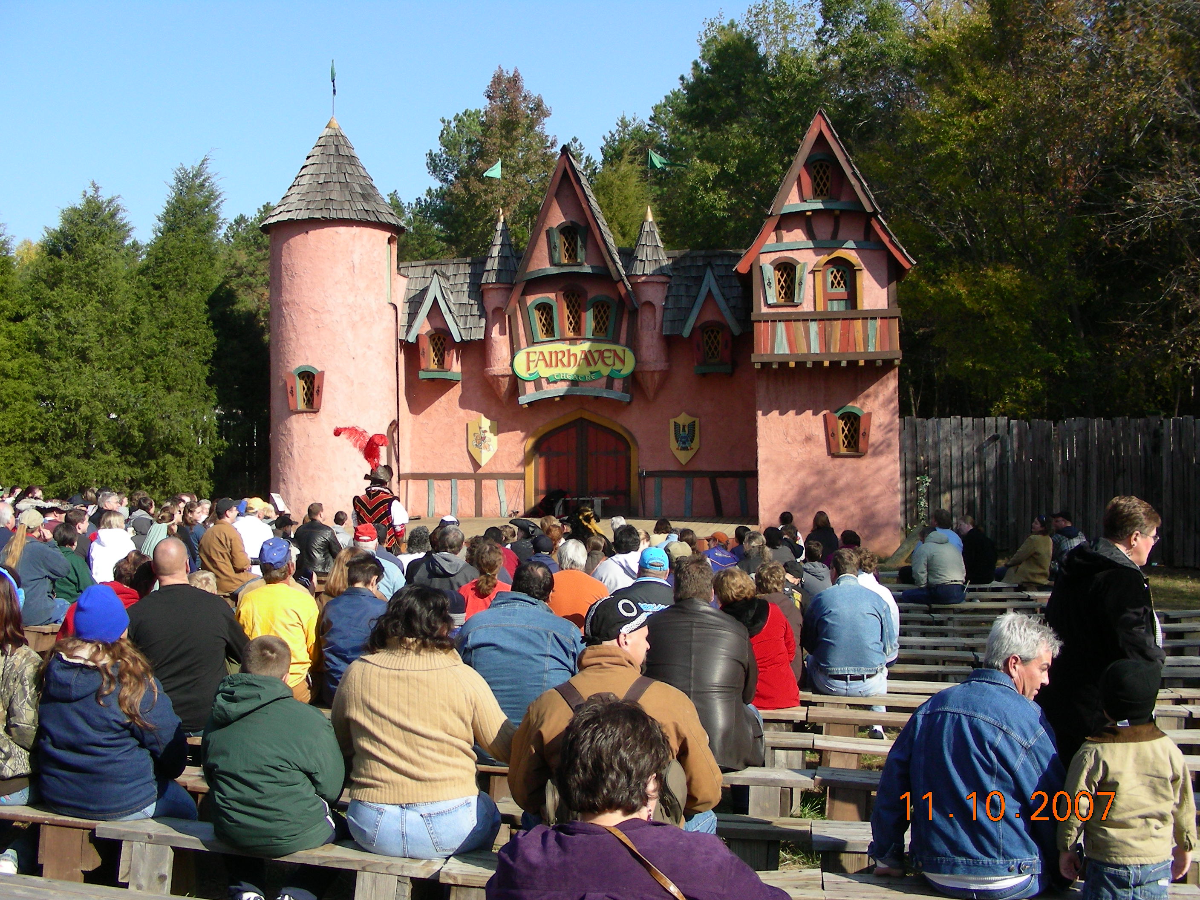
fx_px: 1317
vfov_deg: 37.7
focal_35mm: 38
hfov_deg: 49.0
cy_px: 450
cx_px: 600
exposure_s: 1/455
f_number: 4
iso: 50
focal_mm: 6.3
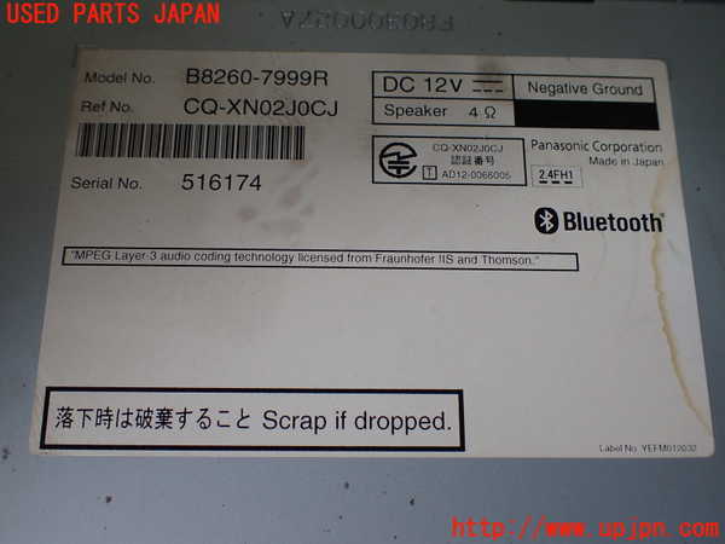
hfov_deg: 60.0
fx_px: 628
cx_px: 362
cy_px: 272
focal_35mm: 30
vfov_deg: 46.8
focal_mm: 5.4
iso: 100
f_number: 2.3
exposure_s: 1/200
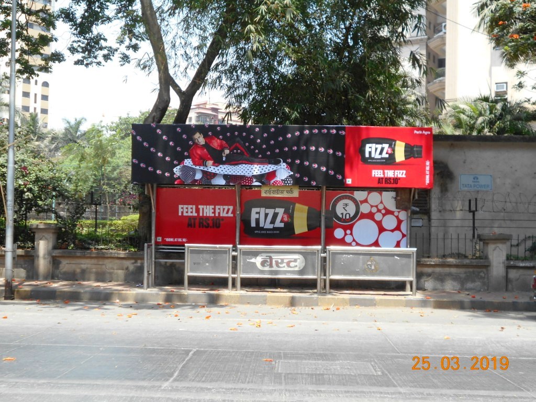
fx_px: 681
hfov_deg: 42.9
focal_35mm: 44
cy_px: 201
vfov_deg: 32.9
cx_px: 268
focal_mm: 7.7
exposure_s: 1/250
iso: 125
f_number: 4.2
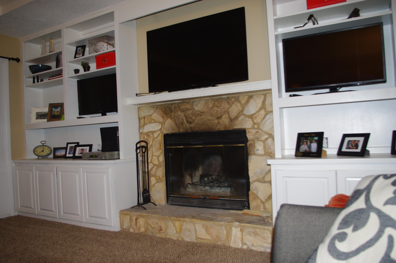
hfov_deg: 67.4
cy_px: 132
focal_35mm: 27
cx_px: 198
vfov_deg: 47.8
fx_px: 297
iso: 400
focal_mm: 18
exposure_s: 1/15
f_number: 4
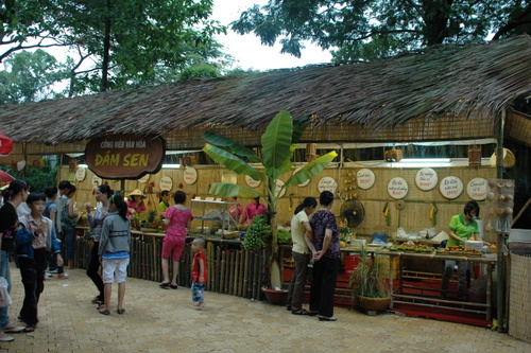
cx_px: 266
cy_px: 176
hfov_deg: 61.9
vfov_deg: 43.6
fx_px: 442
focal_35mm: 30
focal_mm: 20
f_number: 4.5
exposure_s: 1/40
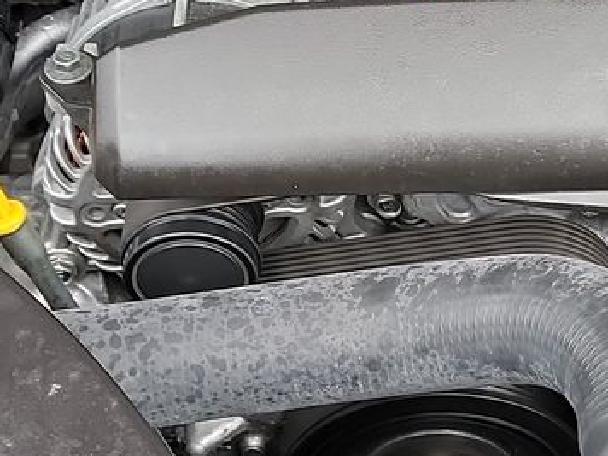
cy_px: -2
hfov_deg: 18.1
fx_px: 1897
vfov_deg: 13.5
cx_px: 463
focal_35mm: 108
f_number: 1.8
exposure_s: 1/59
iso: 152
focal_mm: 6.7
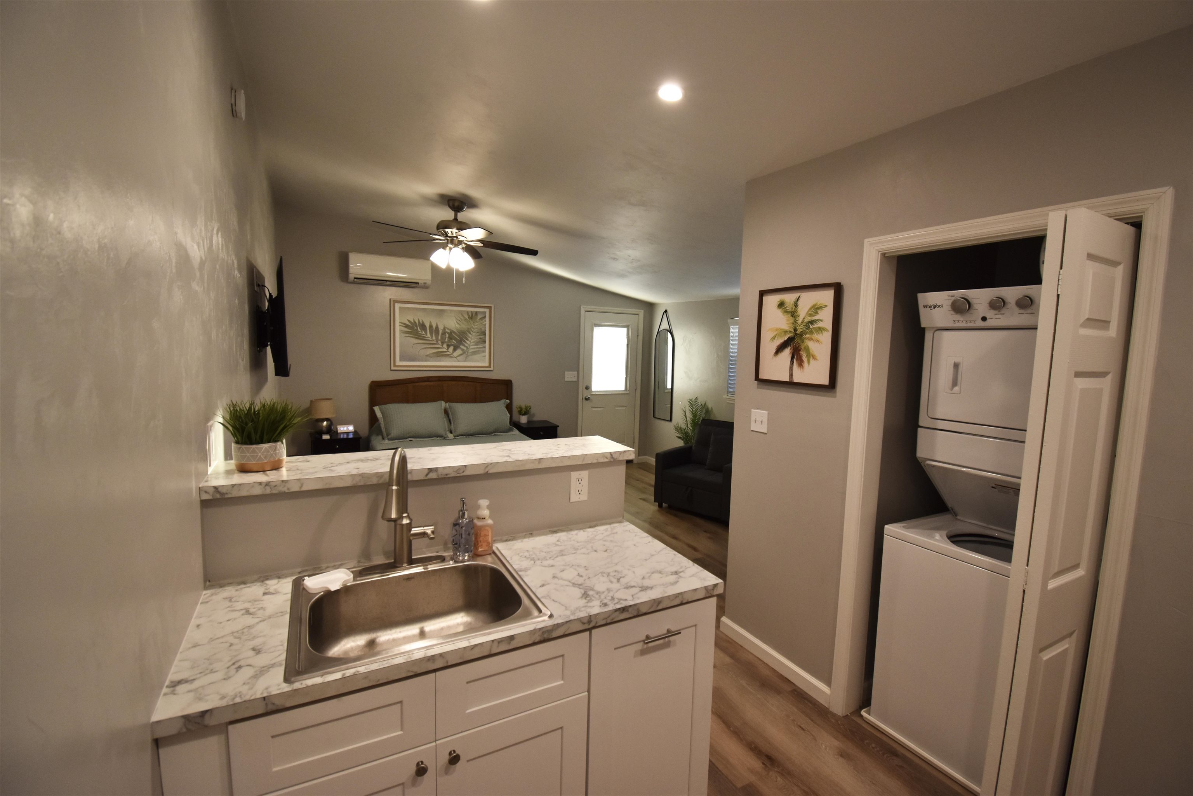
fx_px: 497
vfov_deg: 77.3
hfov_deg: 100.4
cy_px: 398
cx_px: 596
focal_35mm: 15
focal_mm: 10
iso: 720
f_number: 4.5
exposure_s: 1/60
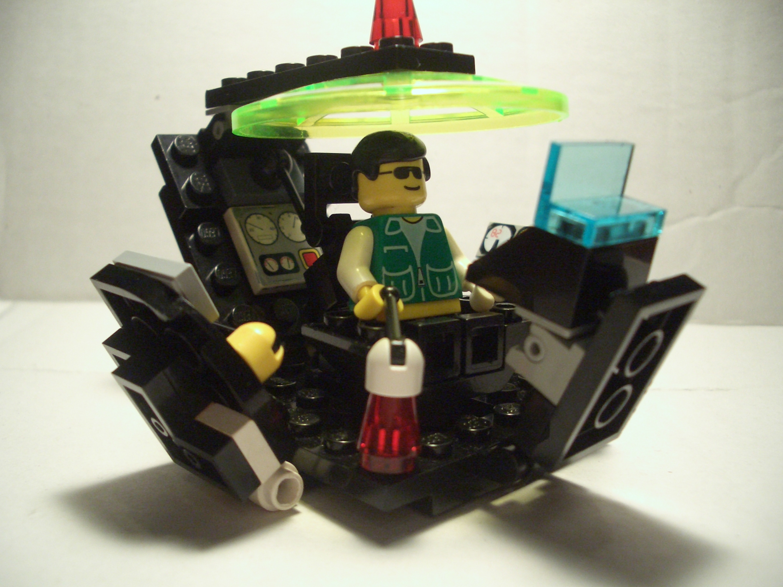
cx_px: 392
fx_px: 792
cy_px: 294
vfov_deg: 40.7
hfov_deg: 52.6
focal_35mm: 35
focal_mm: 5.8
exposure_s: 1/100
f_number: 2.6
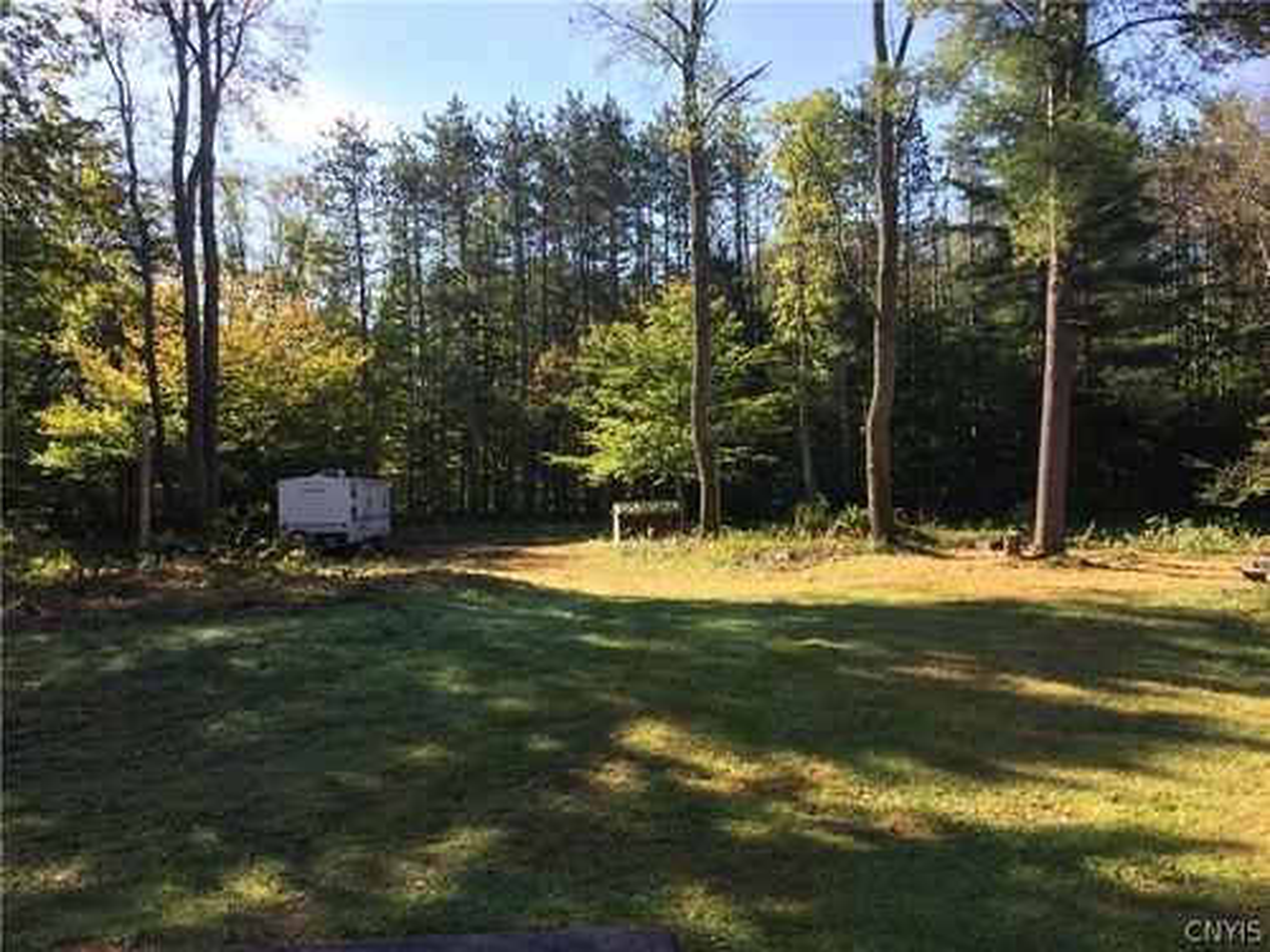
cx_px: 635
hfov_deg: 61.7
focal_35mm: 29
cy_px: 476
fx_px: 1064
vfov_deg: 48.2
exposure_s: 1/549
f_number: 2.2
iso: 32
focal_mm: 4.15
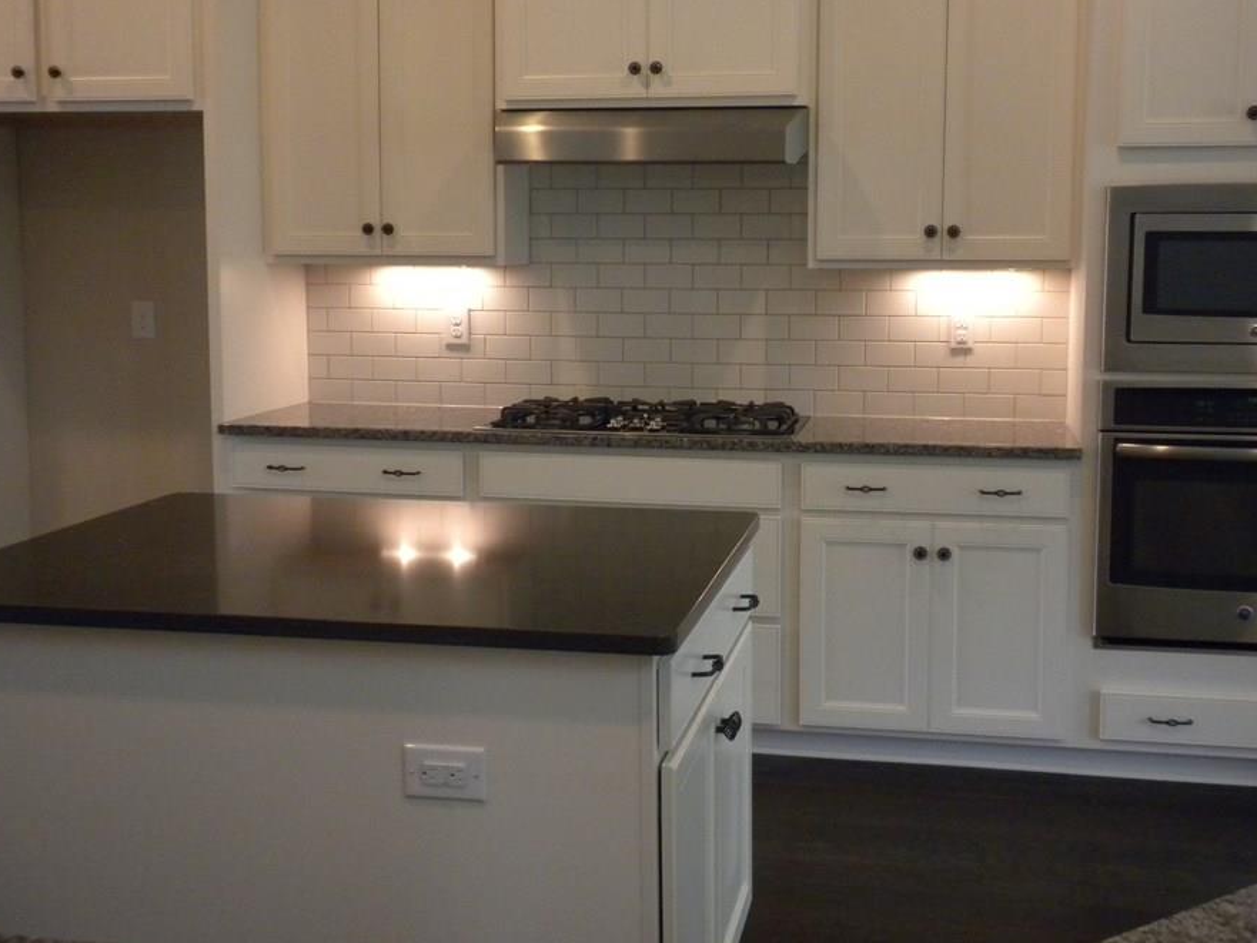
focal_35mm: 43
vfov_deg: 33.6
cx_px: 712
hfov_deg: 43.7
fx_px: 1562
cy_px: 407
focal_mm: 6.6
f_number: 3.5
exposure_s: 1/48.1
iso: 400
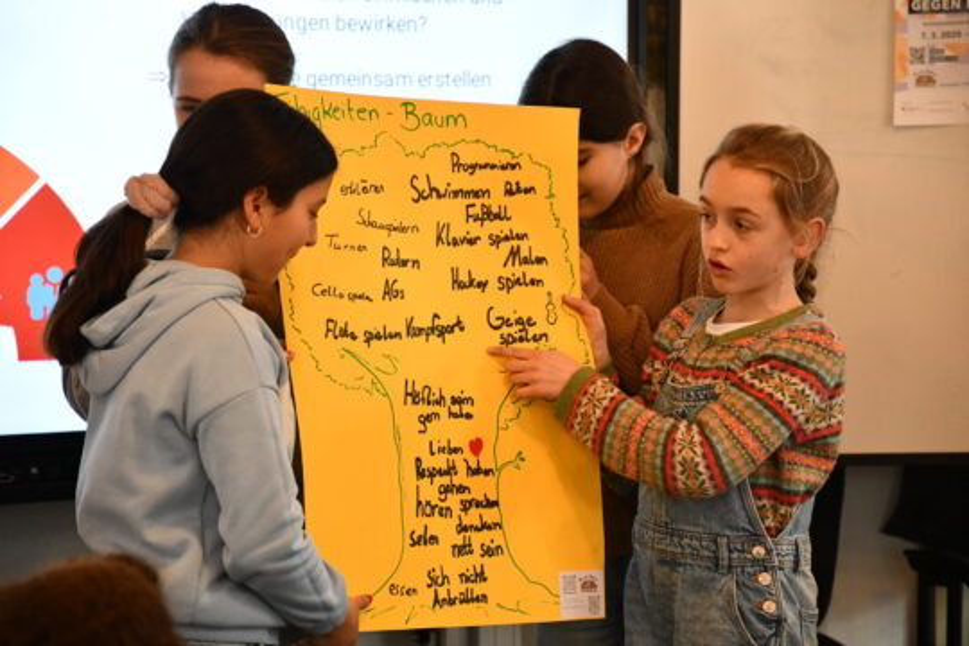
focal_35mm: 108
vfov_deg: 12.7
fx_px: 2907
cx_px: 484
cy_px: 323
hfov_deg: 18.9
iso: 3200
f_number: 4
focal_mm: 72
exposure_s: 1/250
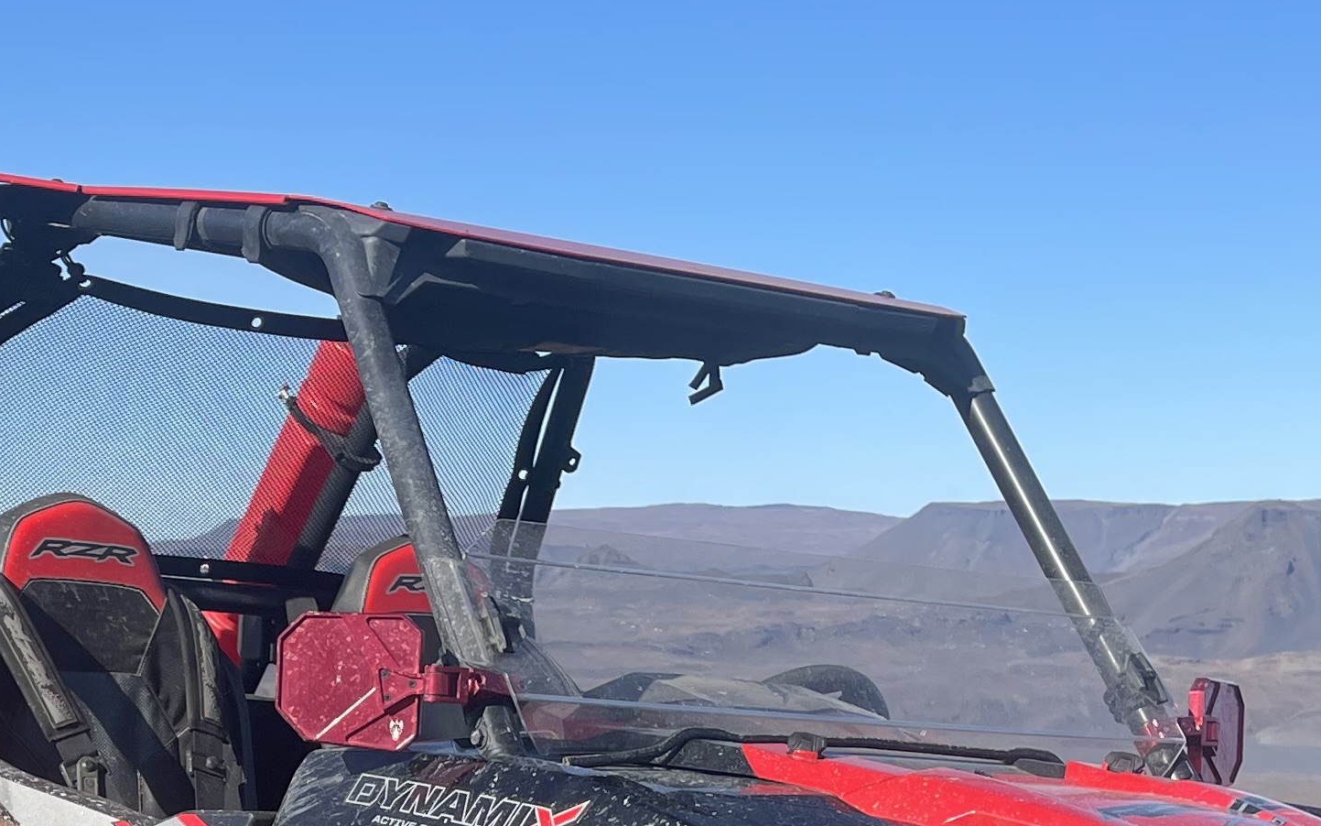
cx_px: 156
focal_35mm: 77
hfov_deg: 26.0
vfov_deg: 16.0
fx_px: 2772
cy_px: 1097
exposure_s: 1/2786
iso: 32
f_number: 1.6
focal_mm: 5.1
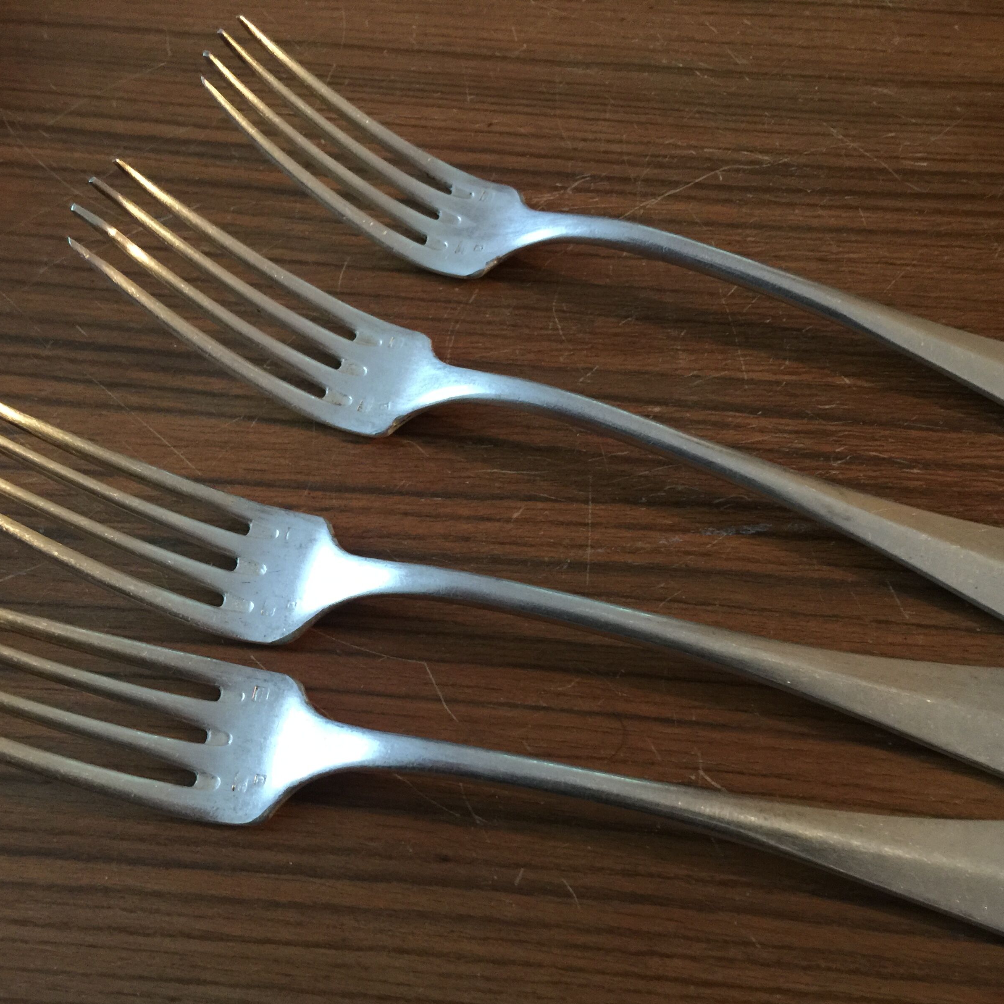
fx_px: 1148
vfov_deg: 47.2
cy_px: 513
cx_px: 476
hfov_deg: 47.2
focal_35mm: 35
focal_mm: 4.15
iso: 80
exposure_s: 1/4
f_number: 2.2
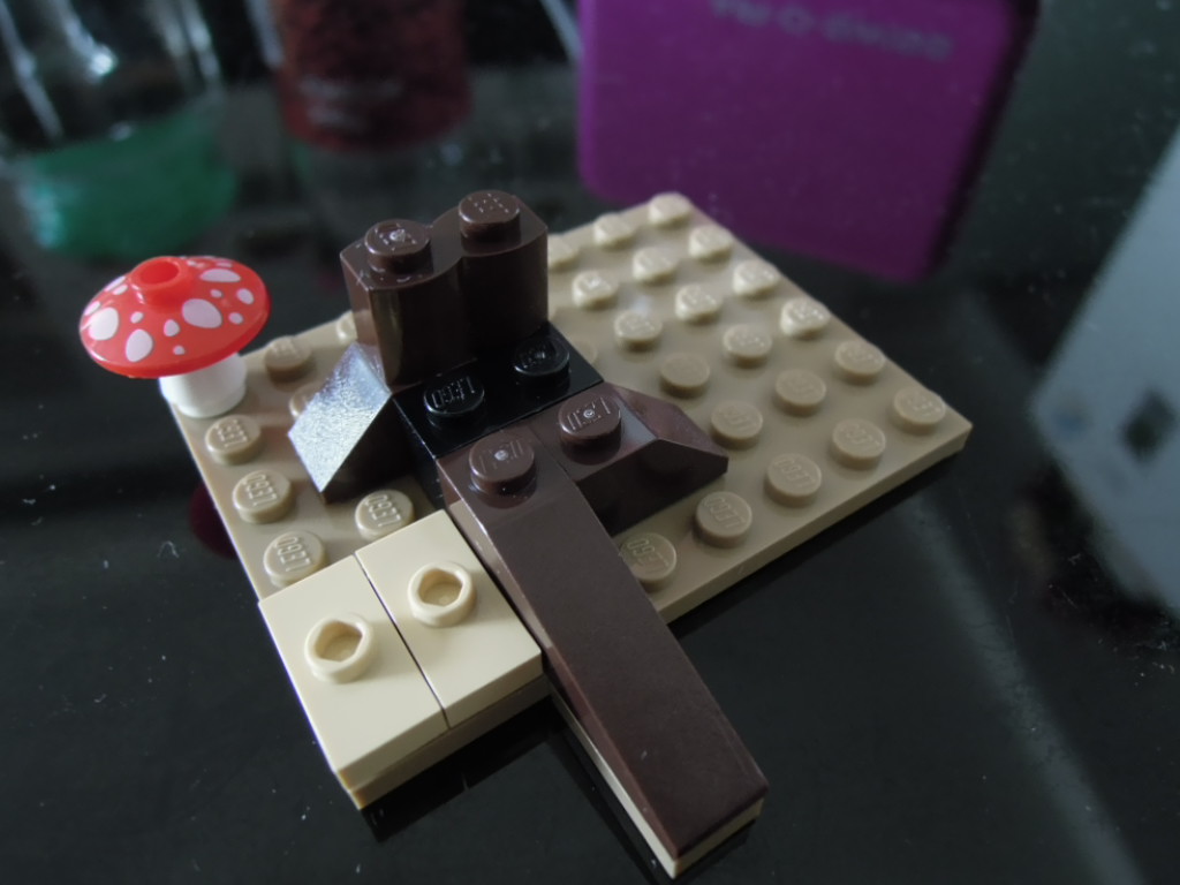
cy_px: 442
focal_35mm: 24
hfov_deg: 71.6
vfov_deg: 56.8
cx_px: 590
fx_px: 818
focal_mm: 4.3
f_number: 2.2
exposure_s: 1/40
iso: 800
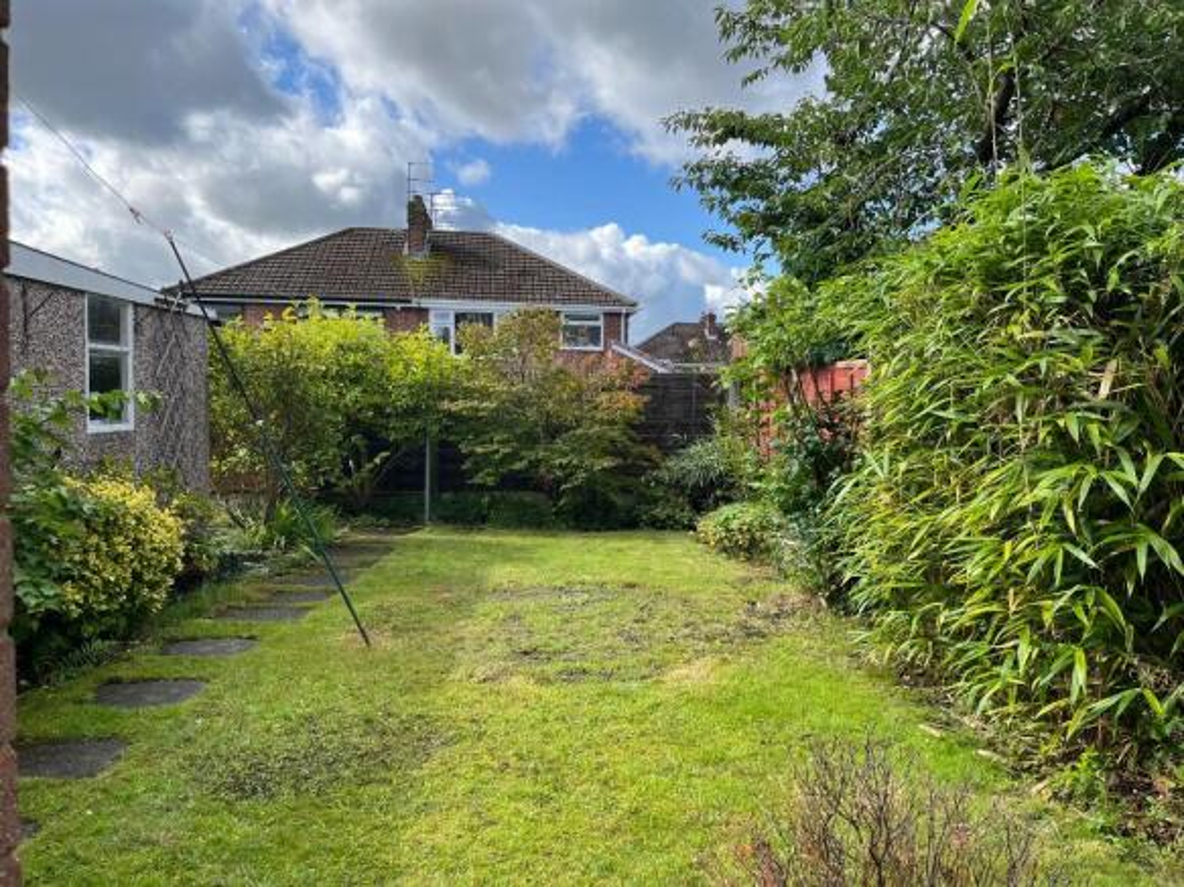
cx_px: 592
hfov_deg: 67.3
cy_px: 444
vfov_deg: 53.0
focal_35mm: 26
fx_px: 889
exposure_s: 1/1075
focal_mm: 5.1
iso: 50
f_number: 1.6
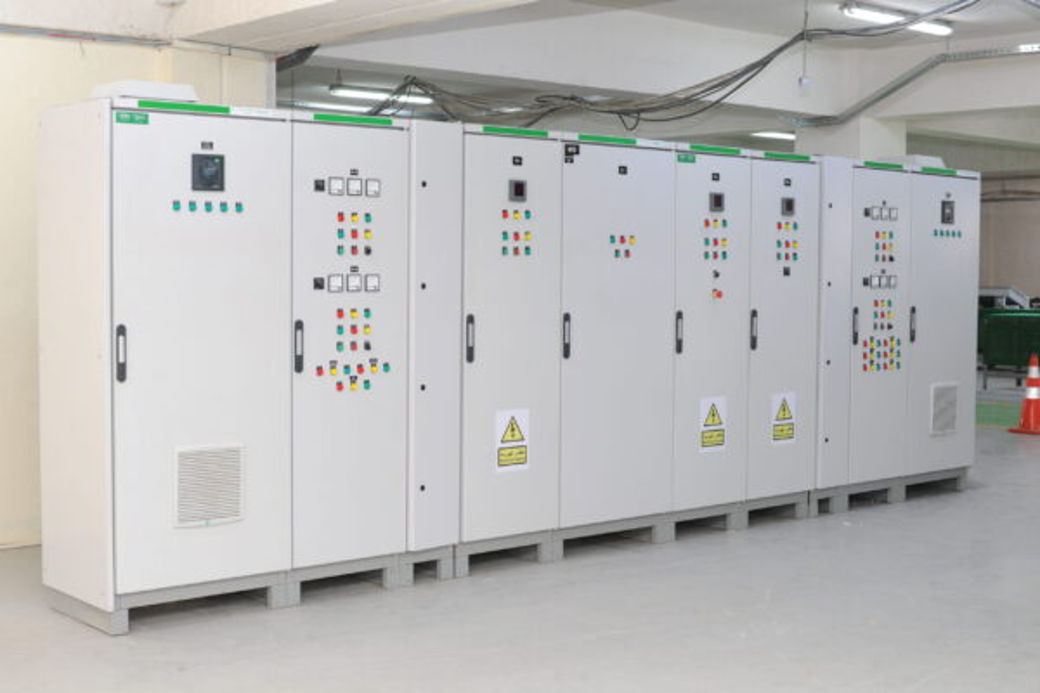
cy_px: 346
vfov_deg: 27.0
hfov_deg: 39.6
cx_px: 520
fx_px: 1444
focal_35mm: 50
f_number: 5
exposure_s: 1/160
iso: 1250
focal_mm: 50
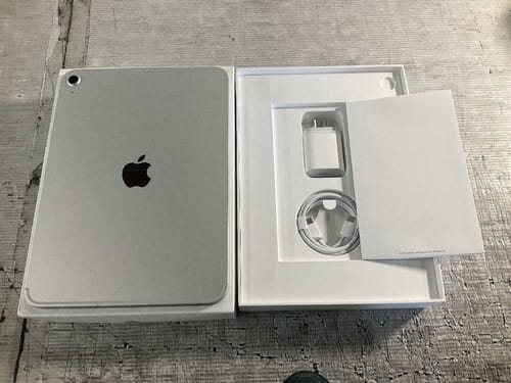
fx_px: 428
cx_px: 256
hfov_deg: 61.7
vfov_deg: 48.2
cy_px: 192
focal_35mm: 29
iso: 40
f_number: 1.8
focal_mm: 3
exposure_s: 1/50
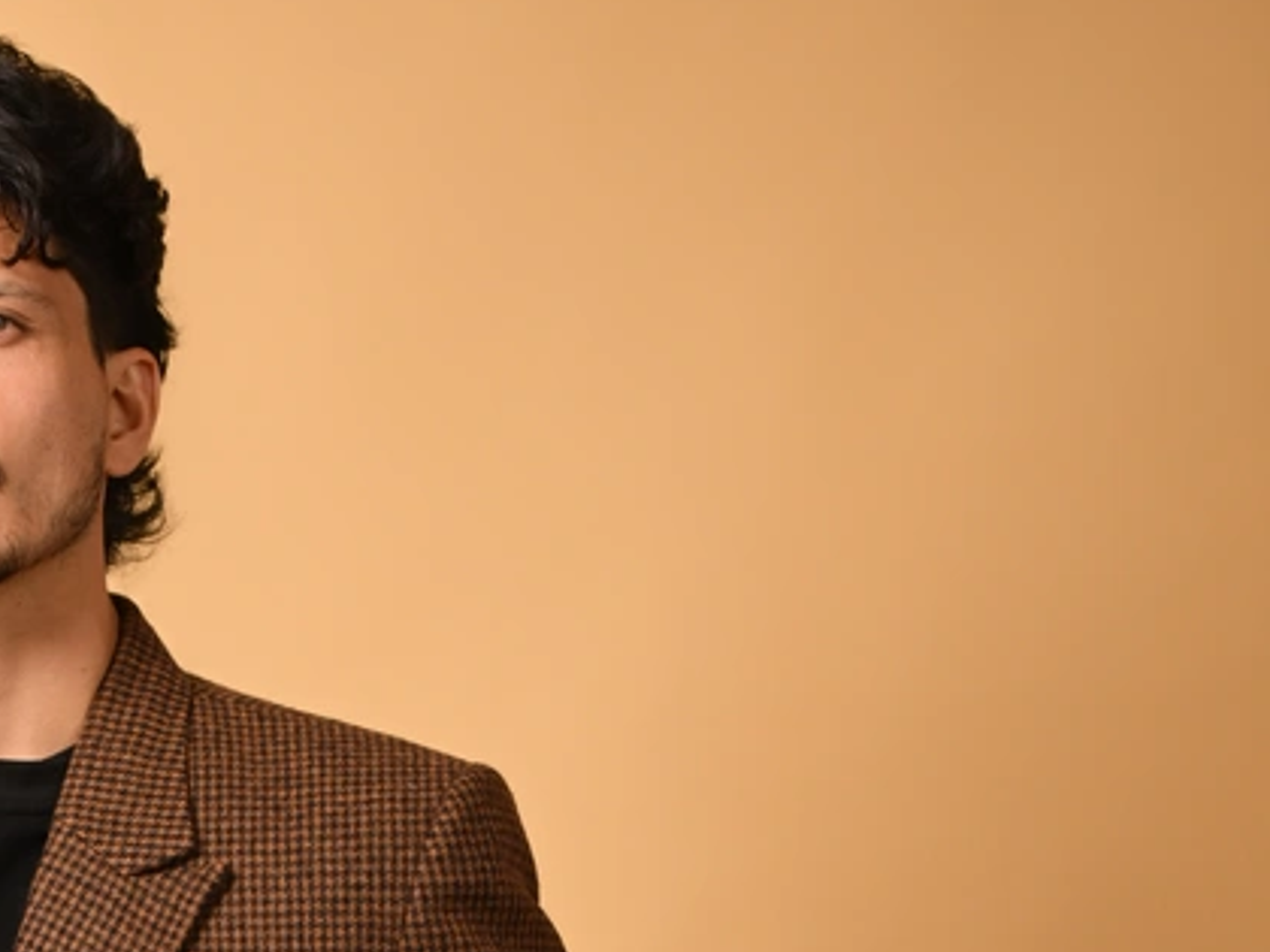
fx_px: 6934
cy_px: 1795
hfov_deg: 10.3
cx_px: -278
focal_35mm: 189
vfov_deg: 7.6
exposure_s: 1/1000
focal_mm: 50
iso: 160
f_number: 2.2
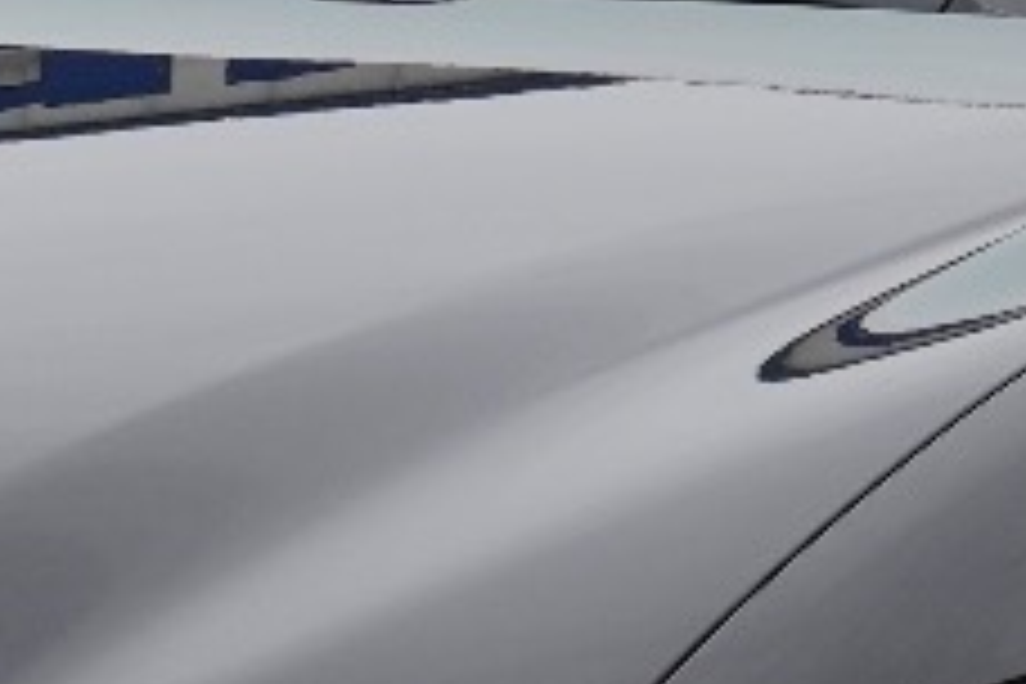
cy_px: 1022
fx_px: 7894
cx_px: 256
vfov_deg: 4.9
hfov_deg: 7.4
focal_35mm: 277
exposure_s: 1/40
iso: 400
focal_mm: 39
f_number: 16
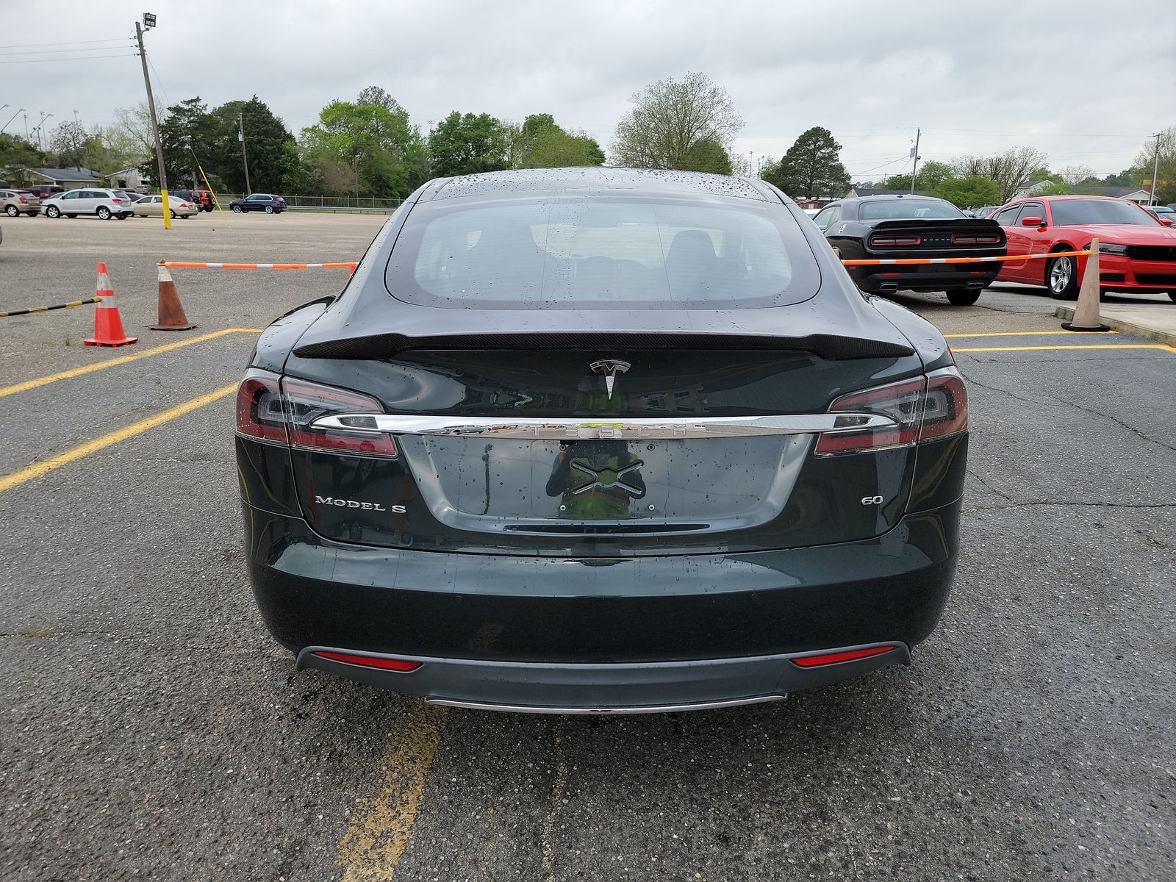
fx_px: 815
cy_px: 441
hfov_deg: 71.6
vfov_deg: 56.8
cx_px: 588
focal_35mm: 24
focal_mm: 6.7
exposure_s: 1/220
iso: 50
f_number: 1.8
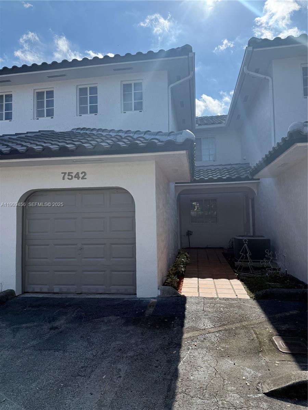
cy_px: 205
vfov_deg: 71.6
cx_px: 154
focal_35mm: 24
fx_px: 285
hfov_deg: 56.8
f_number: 1.78
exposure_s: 1/6173
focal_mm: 6.76
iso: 125
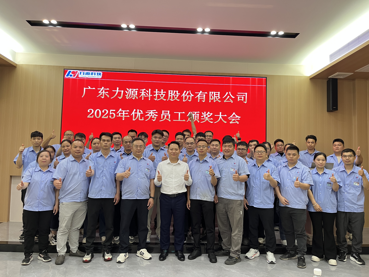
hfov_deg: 67.3
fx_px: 277
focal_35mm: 26
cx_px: 184
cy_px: 138
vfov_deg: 53.1
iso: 160
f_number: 1.6
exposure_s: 1/50
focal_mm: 5.1
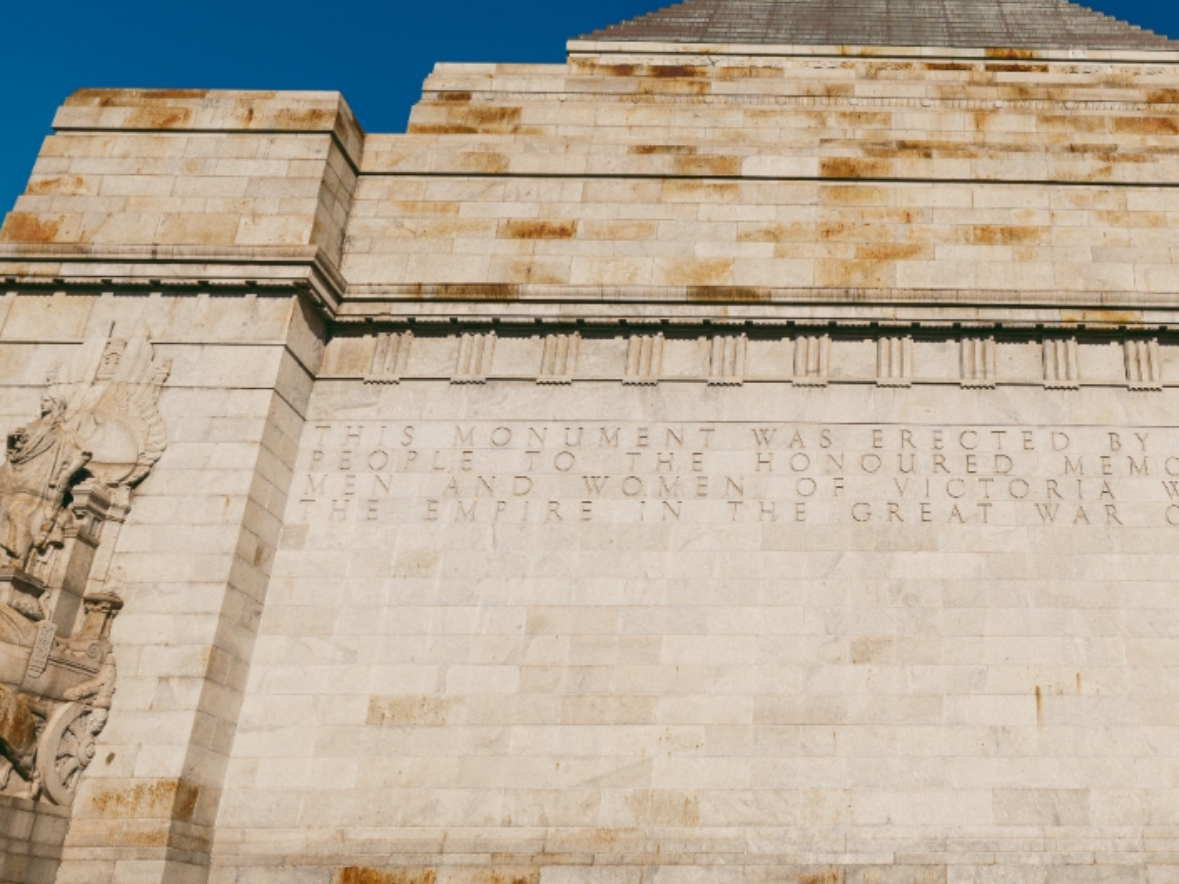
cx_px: 867
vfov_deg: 41.7
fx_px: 1158
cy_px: 492
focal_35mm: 34
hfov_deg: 51.9
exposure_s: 1/640
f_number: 8
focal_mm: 20
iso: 200
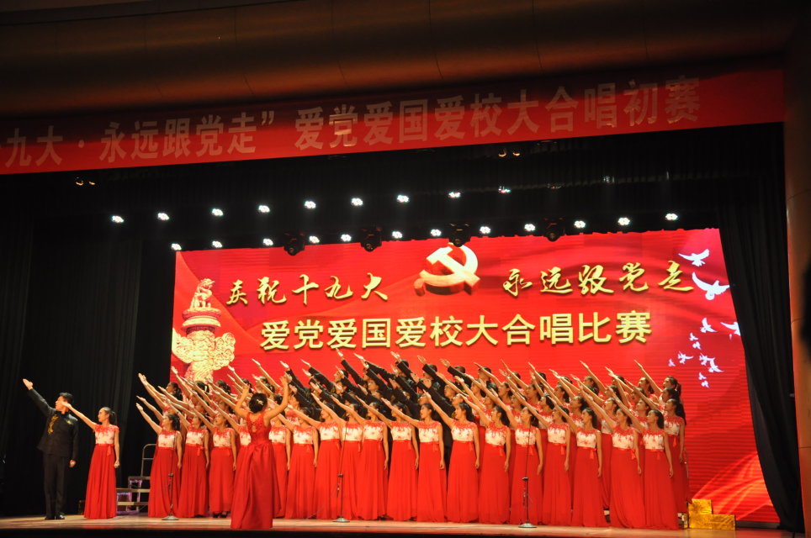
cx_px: 406
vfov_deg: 25.7
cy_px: 269
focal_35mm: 52
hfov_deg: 37.9
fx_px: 1181
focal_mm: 35
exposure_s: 1/100
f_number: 5
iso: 800
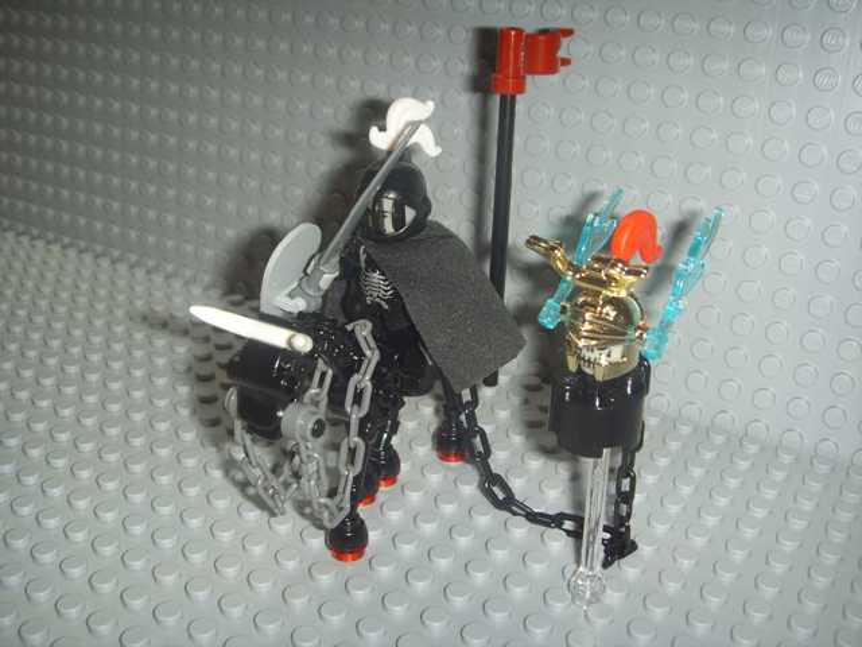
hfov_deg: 47.9
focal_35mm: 39
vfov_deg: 36.8
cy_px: 324
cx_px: 431
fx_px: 971
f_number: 3.5
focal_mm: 6.6
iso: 100
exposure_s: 1/45
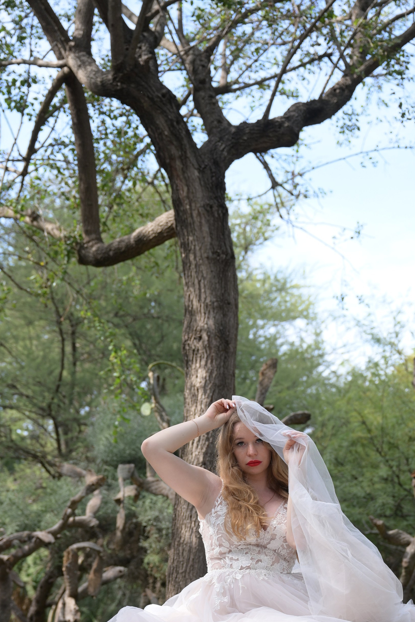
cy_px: 483
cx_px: 223
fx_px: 1244
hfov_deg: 18.9
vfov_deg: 27.6
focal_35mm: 72
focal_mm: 43
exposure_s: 1/400
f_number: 3.5
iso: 125
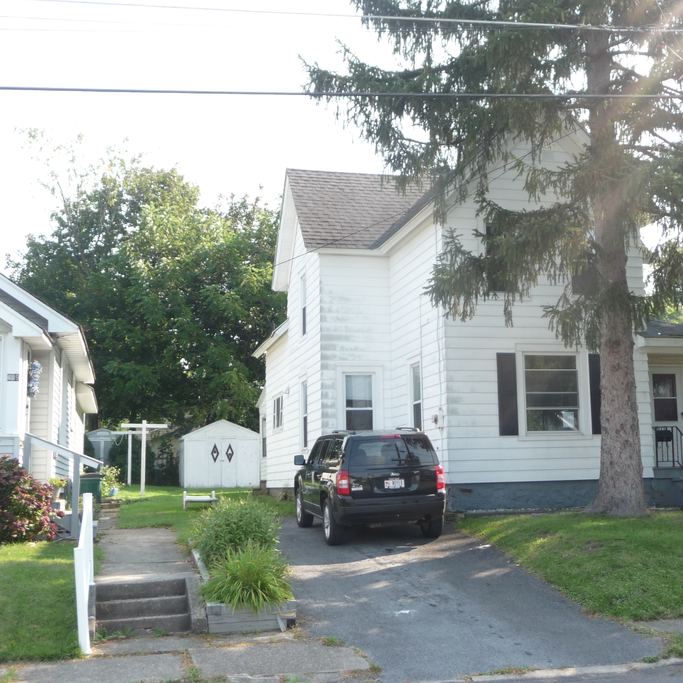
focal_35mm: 45
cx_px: 438
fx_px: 1005
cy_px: 340
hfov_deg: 37.3
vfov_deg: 37.6
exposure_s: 1/160
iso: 100
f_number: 3.8
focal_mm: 6.3
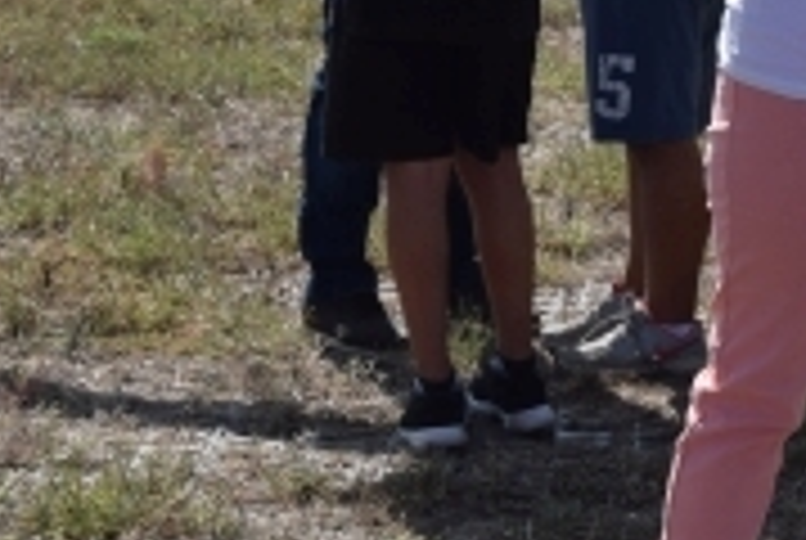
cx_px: 1081
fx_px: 4799
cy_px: -20
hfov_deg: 9.4
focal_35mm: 214
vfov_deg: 6.4
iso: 100
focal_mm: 32
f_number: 8
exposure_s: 1/250
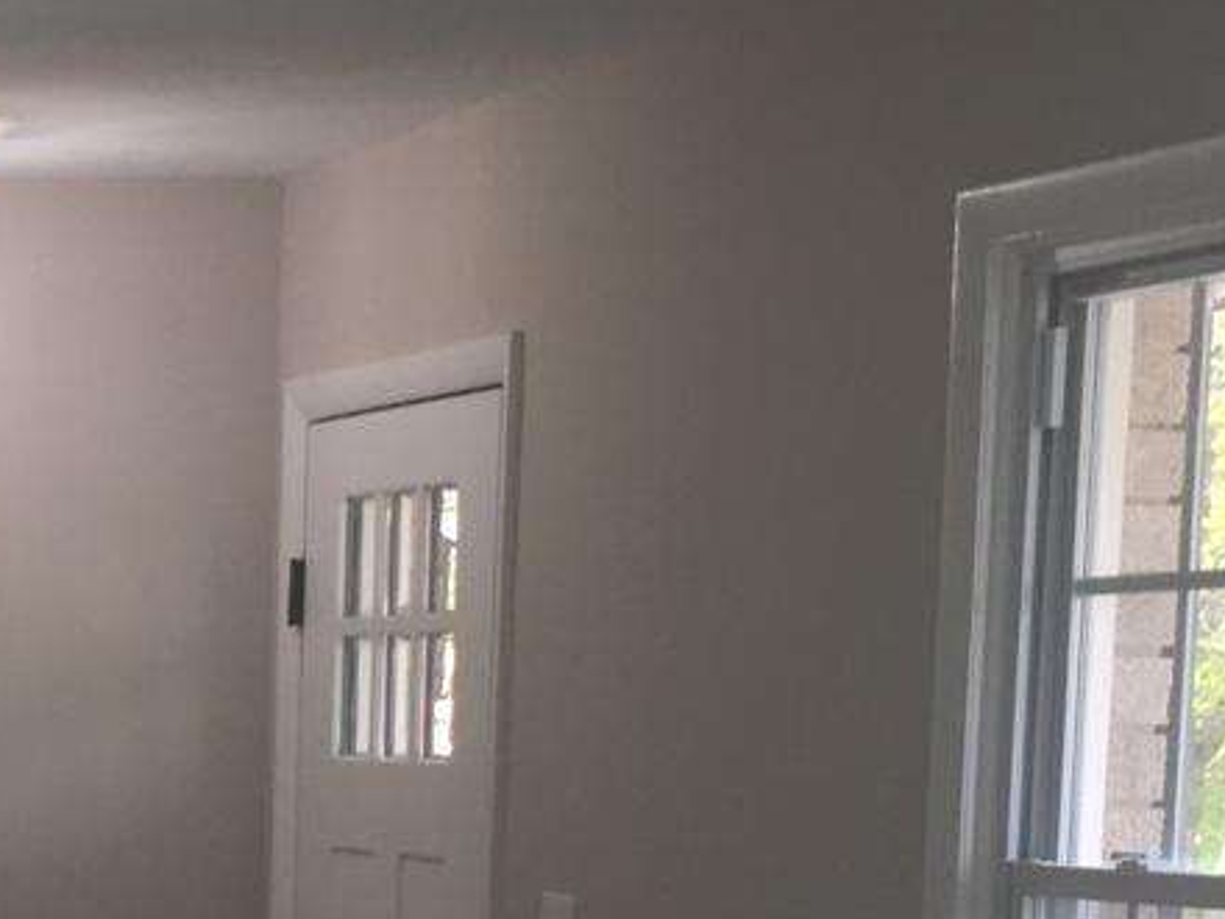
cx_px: -704
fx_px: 4777
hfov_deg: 13.6
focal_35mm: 135
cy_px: 1367
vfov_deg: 10.6
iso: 25
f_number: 2.2
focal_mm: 4.15
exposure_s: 1/34
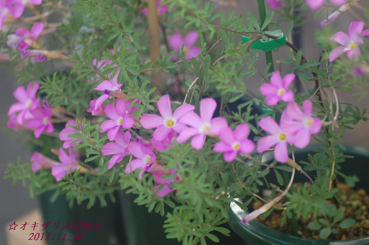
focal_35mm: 135
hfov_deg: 15.2
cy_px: 122
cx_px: 184
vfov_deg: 10.1
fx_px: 1383
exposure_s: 1/200
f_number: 3.2
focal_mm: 90
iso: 200
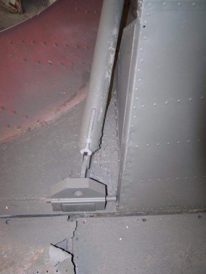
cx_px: 103
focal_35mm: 38
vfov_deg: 48.9
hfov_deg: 37.8
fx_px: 301
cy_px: 137
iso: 160
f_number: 2.8
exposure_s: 1/60
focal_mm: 6.3
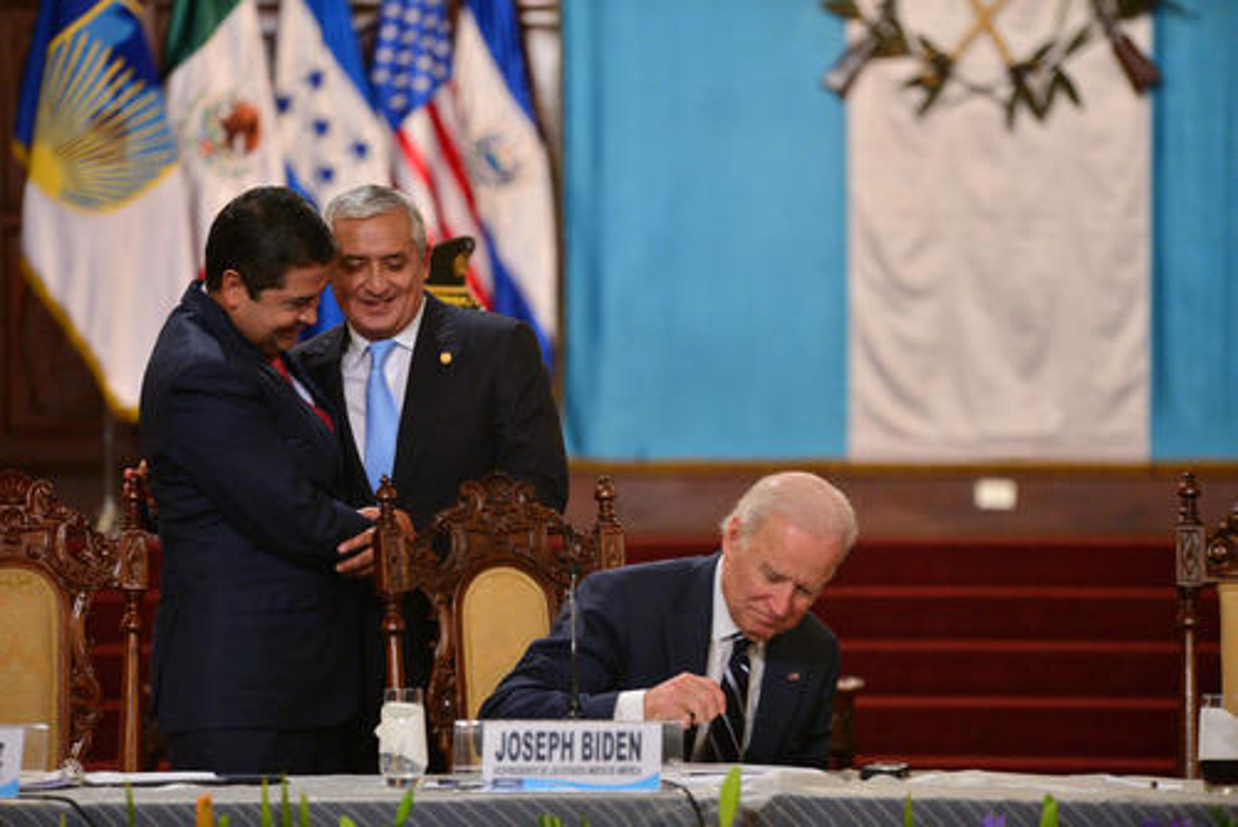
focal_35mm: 175
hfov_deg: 11.7
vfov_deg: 7.9
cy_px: 414
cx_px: 619
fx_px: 6021
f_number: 3.5
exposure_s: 1/200
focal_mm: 175
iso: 2000
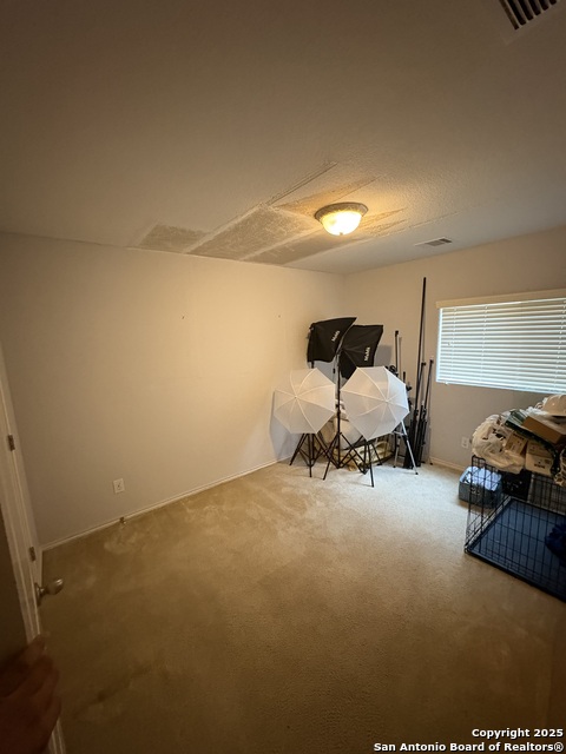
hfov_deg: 85.7
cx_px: 283
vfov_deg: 102.1
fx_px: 305
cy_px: 377
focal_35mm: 14
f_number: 2.2
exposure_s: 1/40
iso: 1000
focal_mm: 2.22
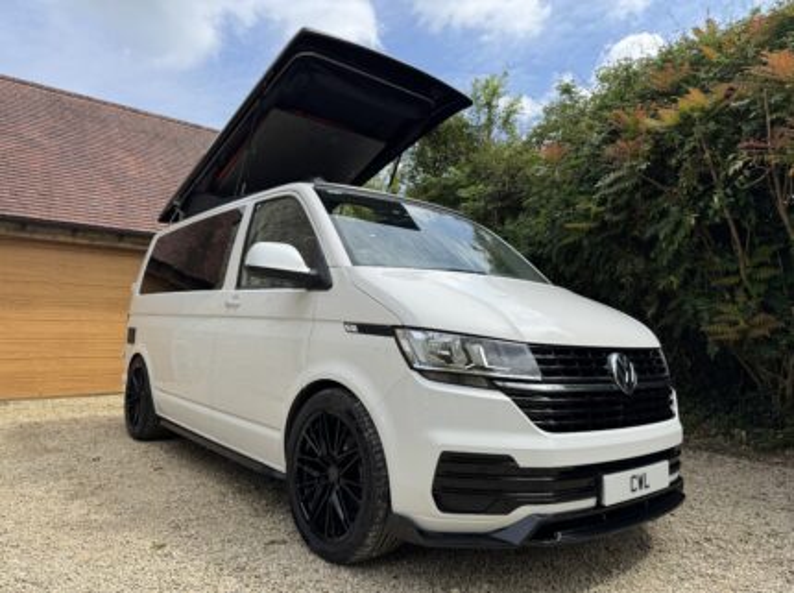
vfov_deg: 56.7
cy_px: 296
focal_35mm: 24
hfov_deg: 71.7
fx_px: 550
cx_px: 397
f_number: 1.78
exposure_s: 1/4049
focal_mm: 6.76
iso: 80
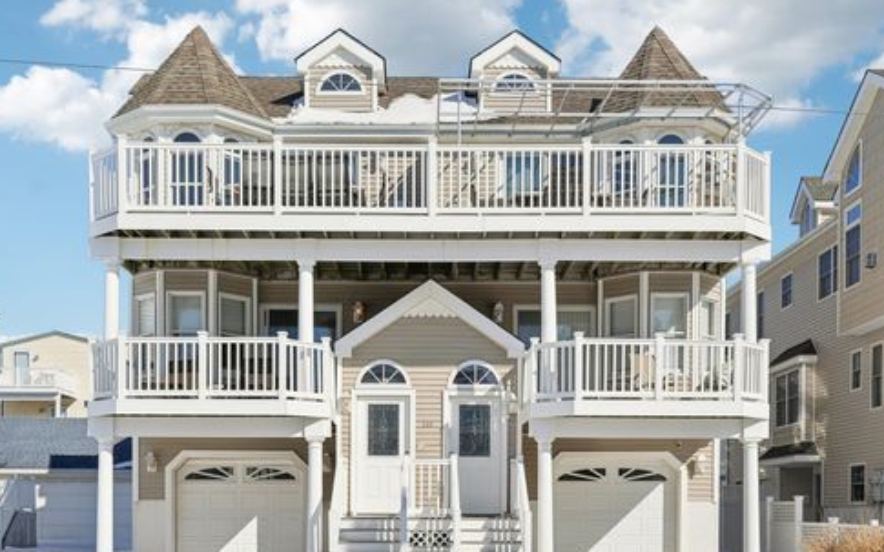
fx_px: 1012
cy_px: 294
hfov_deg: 47.2
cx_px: 434
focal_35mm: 42
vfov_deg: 30.5
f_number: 8
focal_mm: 40
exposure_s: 1/800
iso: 100
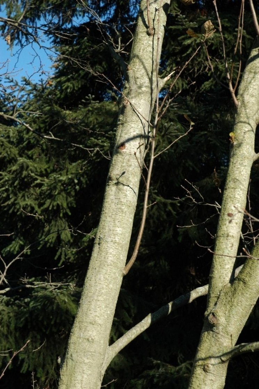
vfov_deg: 29.3
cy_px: 194
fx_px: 746
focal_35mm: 69
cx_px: 130
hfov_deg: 19.7
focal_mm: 46
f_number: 9
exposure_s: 1/160
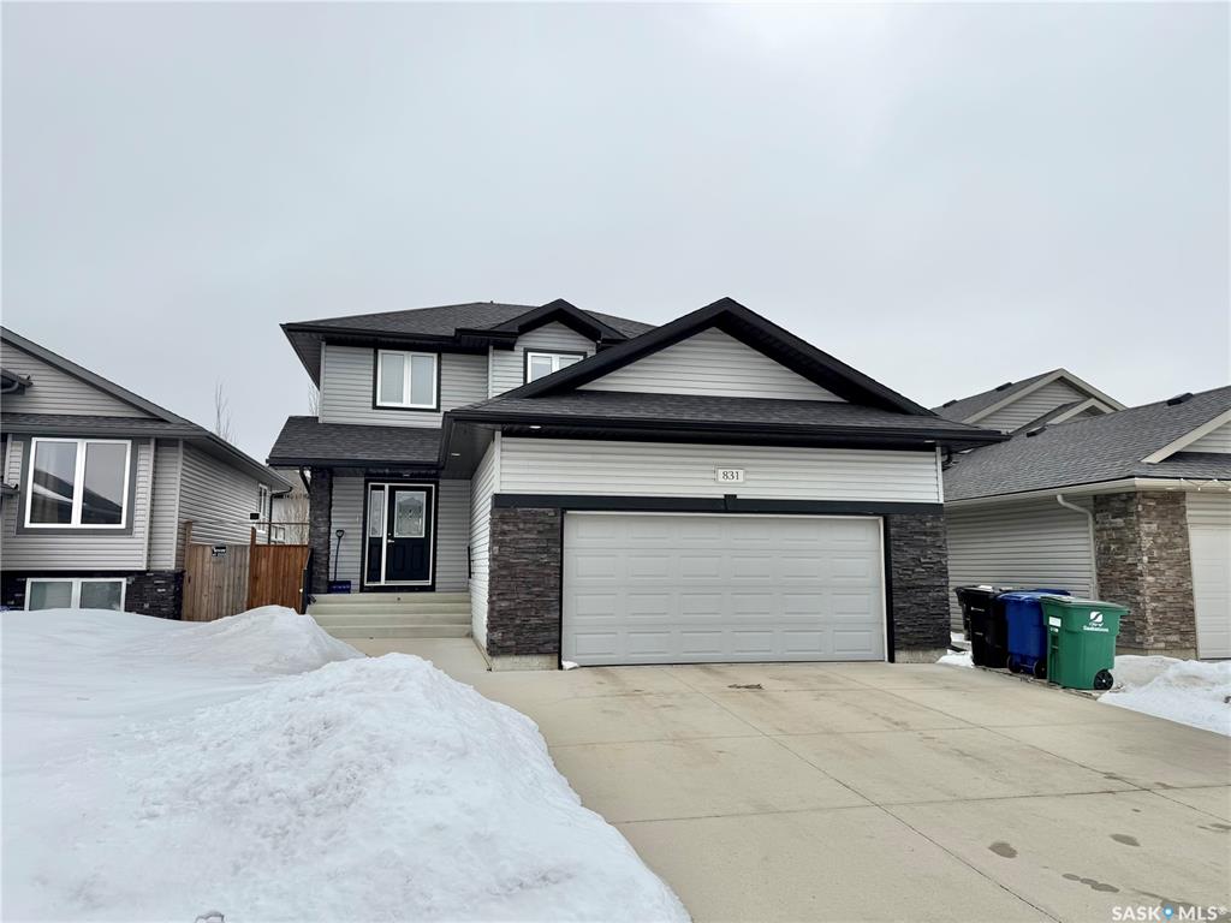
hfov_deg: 71.6
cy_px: 462
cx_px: 616
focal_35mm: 24
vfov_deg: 56.8
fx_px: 853
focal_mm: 6.76
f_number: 1.78
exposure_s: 1/5319
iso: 80
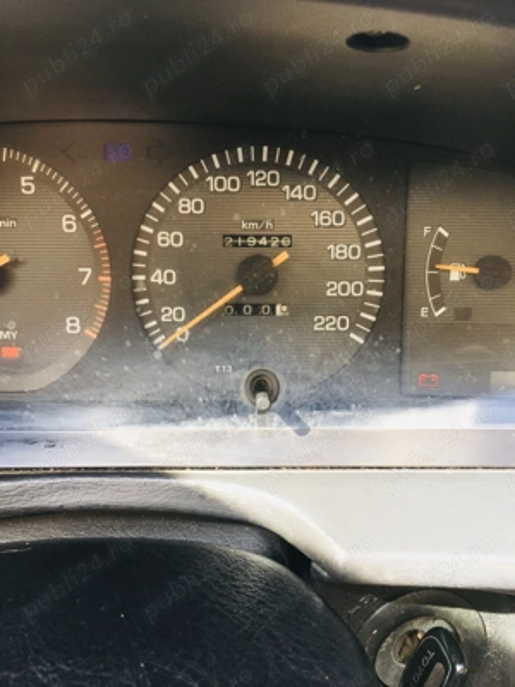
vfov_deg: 61.7
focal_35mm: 29
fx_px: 575
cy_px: 344
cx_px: 258
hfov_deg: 48.2
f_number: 2.2
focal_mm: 4.15
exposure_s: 1/100
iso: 40
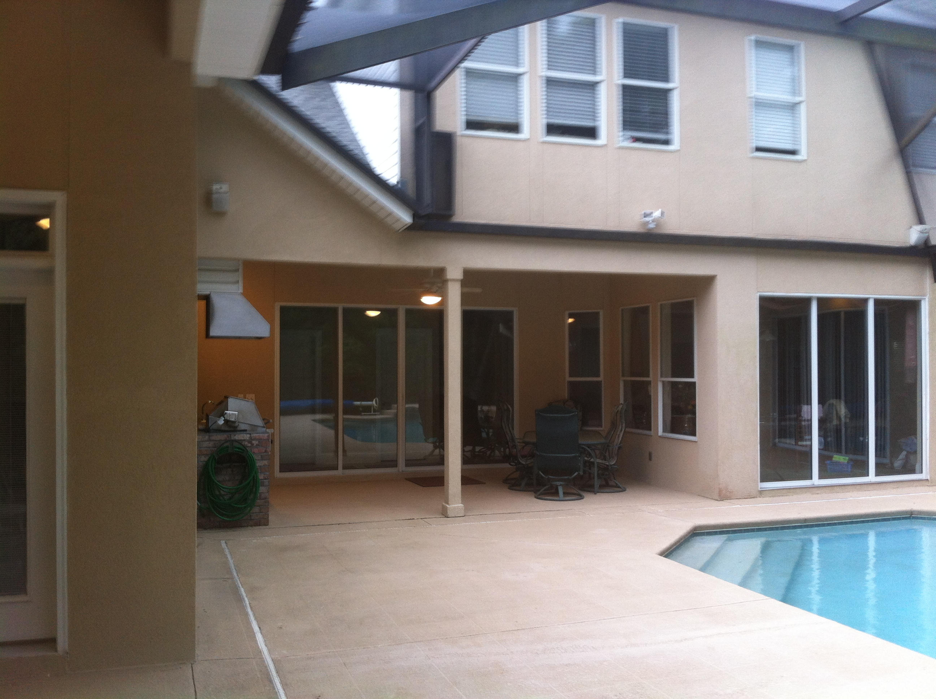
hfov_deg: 52.7
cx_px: 468
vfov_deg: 40.6
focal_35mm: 35
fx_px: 945
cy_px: 350
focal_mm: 3.85
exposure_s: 1/24
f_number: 2.8
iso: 80
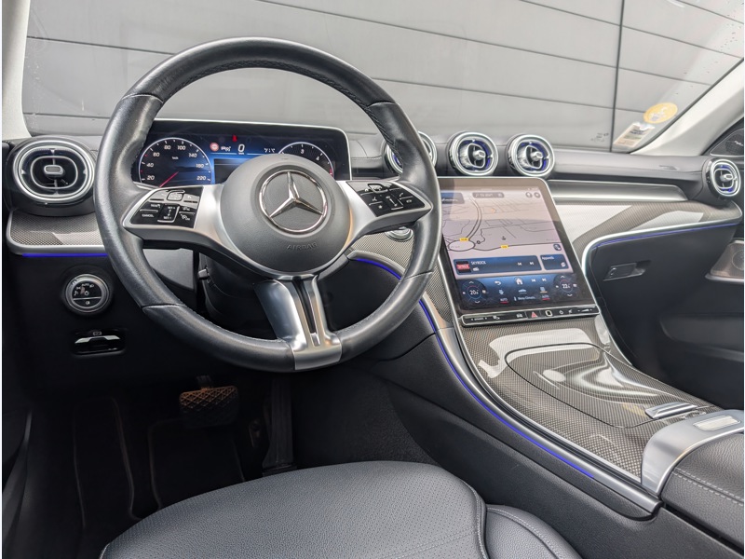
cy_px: 280
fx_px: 517
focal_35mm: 24
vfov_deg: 56.8
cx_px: 372
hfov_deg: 71.6
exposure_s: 1/80.2
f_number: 1.68
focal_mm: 6.9
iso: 20
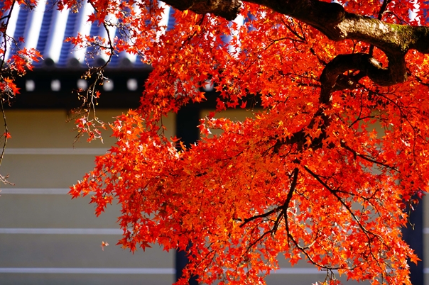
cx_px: 274
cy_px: 112
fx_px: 3787
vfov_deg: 4.3
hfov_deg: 6.5
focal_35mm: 318
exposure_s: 1/250
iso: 200
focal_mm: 240
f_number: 6.3
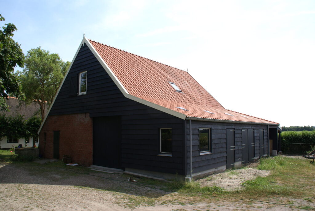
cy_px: 106
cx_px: 158
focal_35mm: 27
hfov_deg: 67.3
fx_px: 236
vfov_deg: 48.0
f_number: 10
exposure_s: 1/100
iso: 100
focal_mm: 18
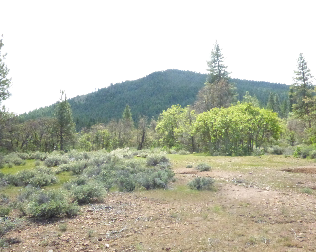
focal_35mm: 37
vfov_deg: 40.1
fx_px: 346
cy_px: 127
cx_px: 168
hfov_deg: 49.1
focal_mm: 6.18
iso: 3200
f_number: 8
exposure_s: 1/2000
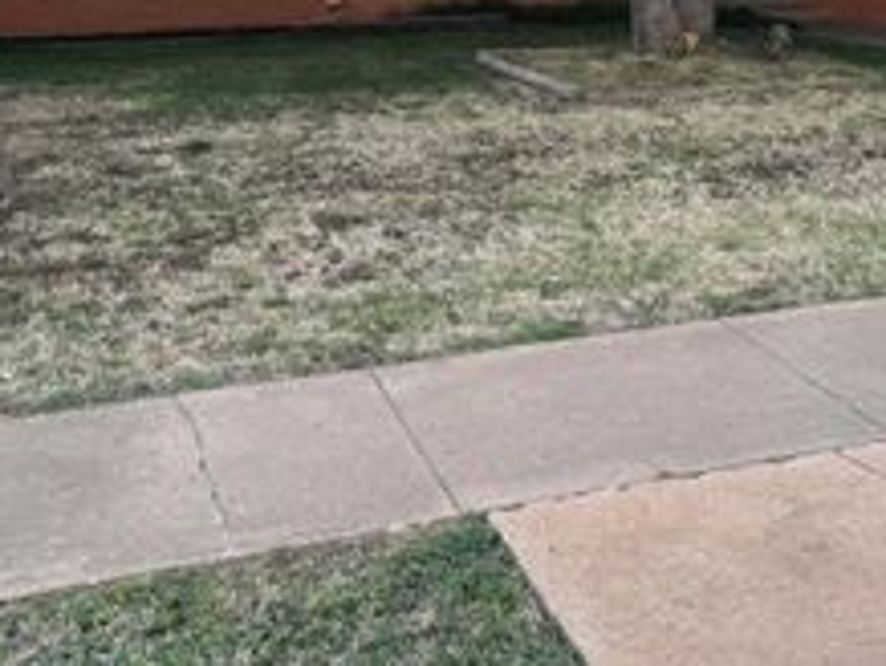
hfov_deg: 34.1
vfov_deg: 25.6
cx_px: 675
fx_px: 1409
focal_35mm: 55
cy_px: 47
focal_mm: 6.76
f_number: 1.78
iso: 80
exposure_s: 1/544
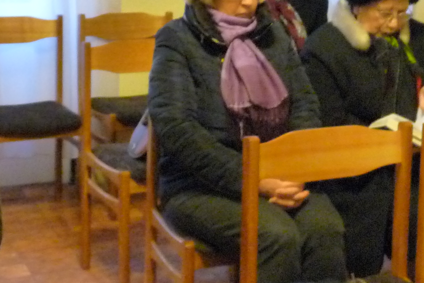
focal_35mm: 84
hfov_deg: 23.7
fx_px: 989
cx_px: 367
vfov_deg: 16.1
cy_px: 36
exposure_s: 1/20
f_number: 2.8
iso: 800
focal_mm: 4.8
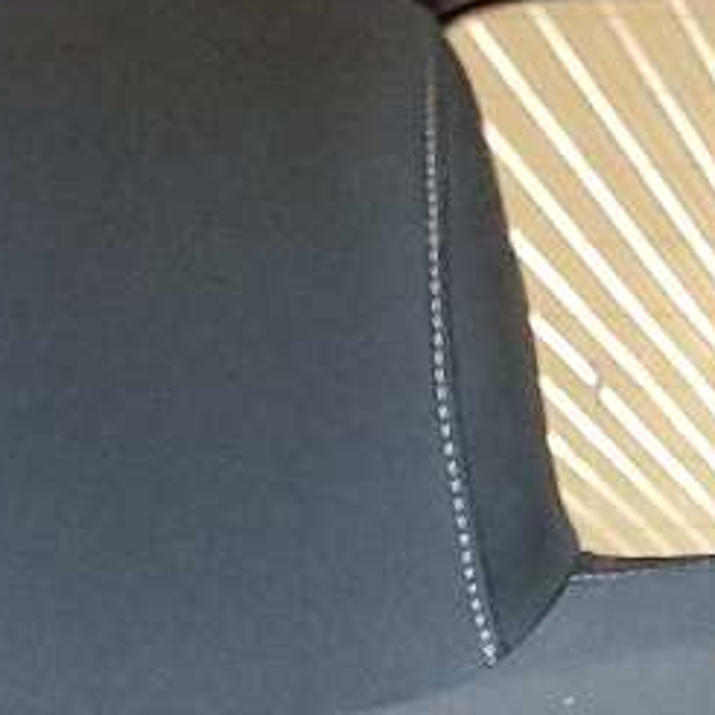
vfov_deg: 10.2
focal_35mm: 150
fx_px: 3505
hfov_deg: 10.8
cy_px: 1672
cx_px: 1363
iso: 286
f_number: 1.5
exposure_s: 1/30
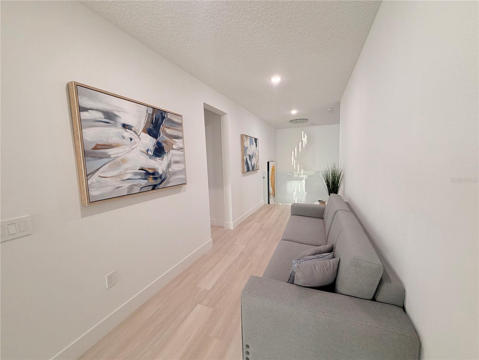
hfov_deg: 102.1
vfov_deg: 85.7
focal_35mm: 14
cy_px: 180
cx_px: 240
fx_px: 194
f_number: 2.2
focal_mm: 2.22
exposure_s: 1/120
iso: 160
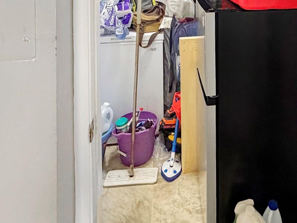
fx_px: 240
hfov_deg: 60.3
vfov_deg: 49.6
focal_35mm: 28
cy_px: 98
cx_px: 219
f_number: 2.2
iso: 640
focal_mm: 2.22
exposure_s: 1/60
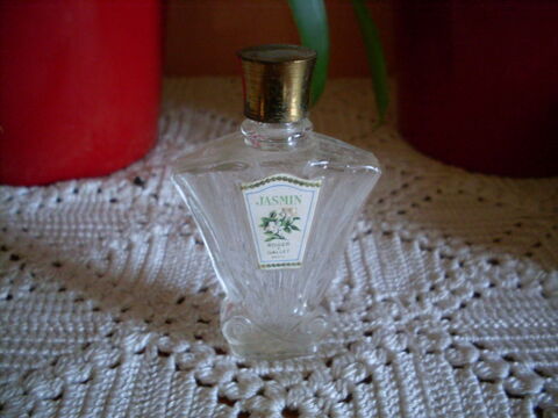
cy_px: 209
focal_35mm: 38
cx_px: 279
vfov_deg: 37.7
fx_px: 613
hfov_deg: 49.0
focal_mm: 6.3
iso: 200
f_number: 2.8
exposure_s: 1/15
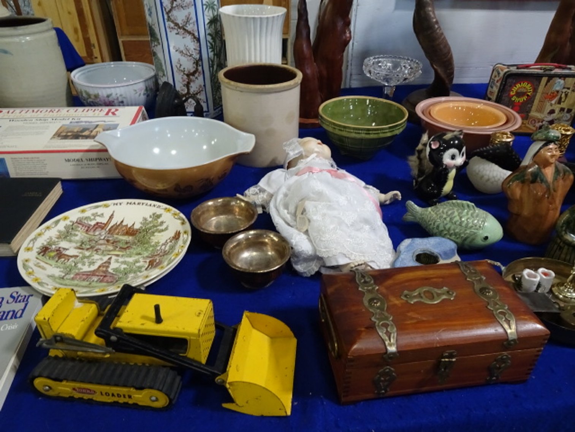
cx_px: 288
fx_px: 399
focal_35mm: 24
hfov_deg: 71.6
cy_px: 216
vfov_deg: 56.8
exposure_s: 1/30
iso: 400
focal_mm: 4.1
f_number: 3.5
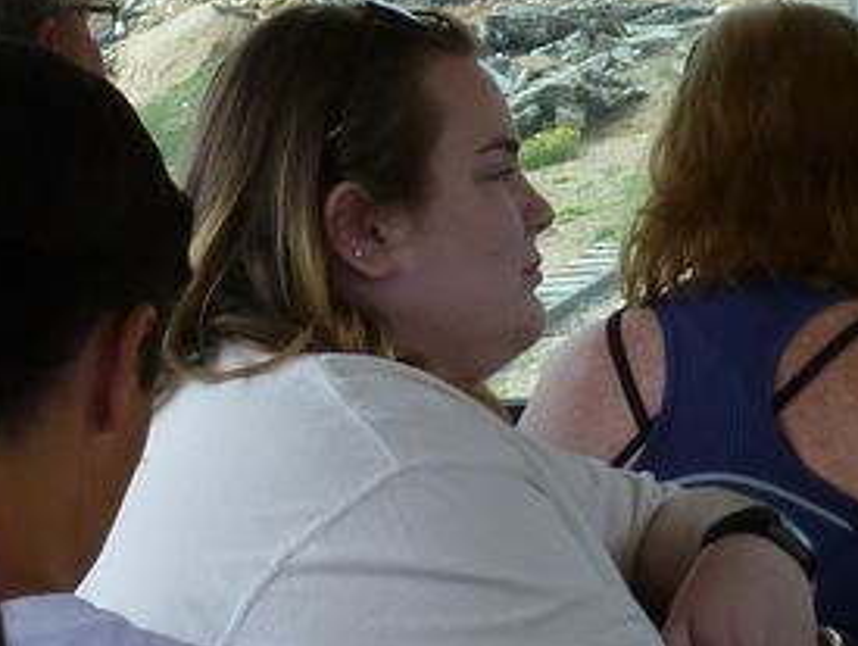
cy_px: -393
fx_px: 5882
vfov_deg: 6.2
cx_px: -25
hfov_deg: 8.3
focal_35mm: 237
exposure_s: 1/80
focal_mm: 9.1
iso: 80
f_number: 4.4
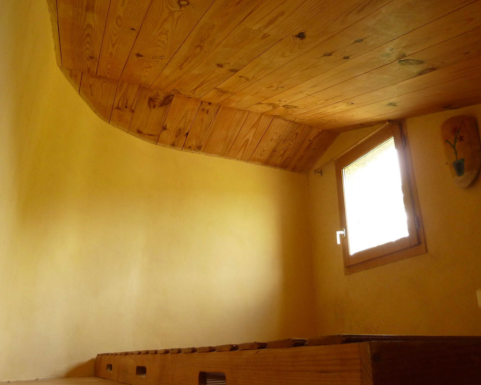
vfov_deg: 51.5
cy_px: 188
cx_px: 254
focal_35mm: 28
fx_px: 399
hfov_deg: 62.2
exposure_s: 1/30
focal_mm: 4.1
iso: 250
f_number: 3.3
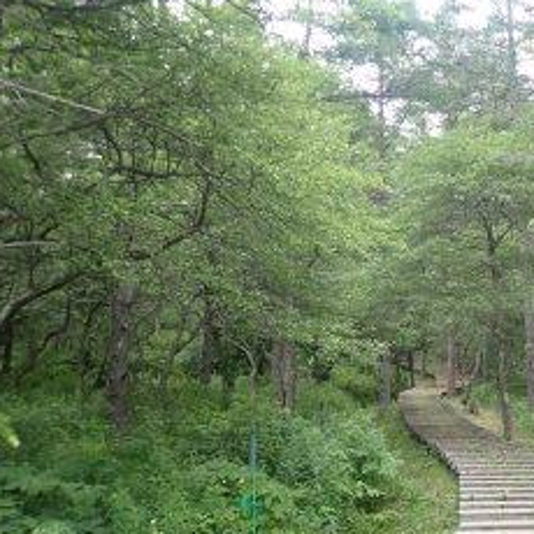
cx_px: 471
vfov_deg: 39.1
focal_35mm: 43
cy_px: 302
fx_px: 750
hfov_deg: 36.9
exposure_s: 1/160
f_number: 2
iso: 100
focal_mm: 4.5
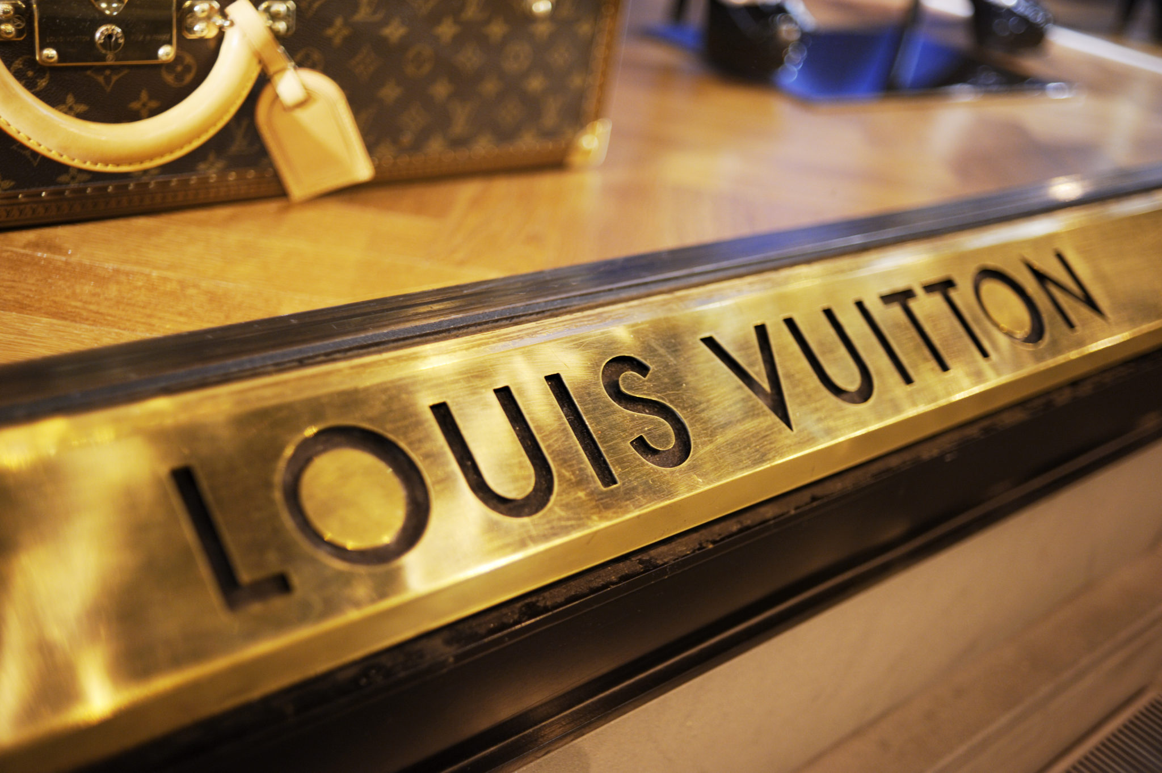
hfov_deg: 54.5
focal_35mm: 35
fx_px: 1129
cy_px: 386
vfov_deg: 37.8
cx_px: 581
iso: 400
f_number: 2
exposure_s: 1/40
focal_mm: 35
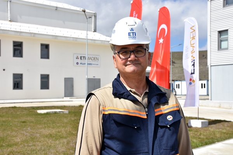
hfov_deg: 37.9
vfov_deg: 25.8
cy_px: 78
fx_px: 340
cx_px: 116
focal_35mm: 52
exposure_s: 1/500
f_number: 11
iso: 250
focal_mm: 35
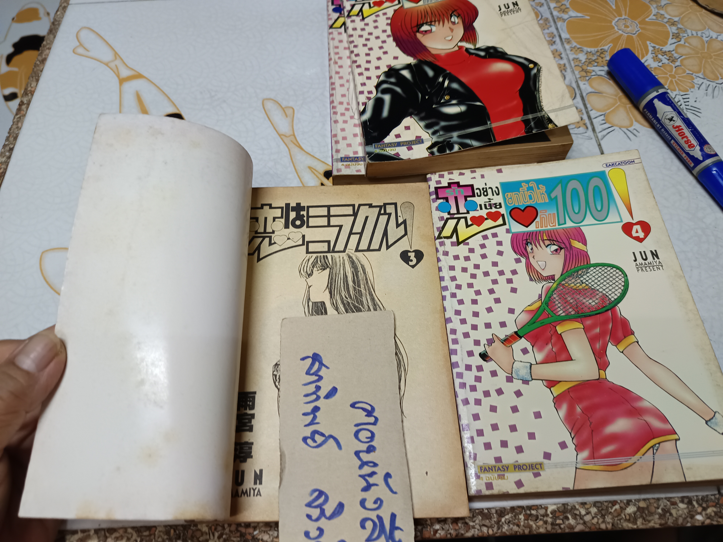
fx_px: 501
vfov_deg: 56.8
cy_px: 271
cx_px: 362
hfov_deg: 71.6
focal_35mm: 24
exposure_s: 1/33.3
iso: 957
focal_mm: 5.31
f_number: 1.7
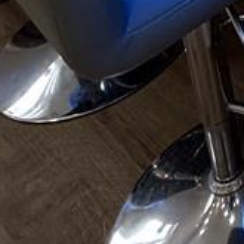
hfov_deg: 14.5
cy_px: -362
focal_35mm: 90
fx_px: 718
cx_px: 541
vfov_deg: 13.4
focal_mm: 2.22
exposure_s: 1/100
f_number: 2.2
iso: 100
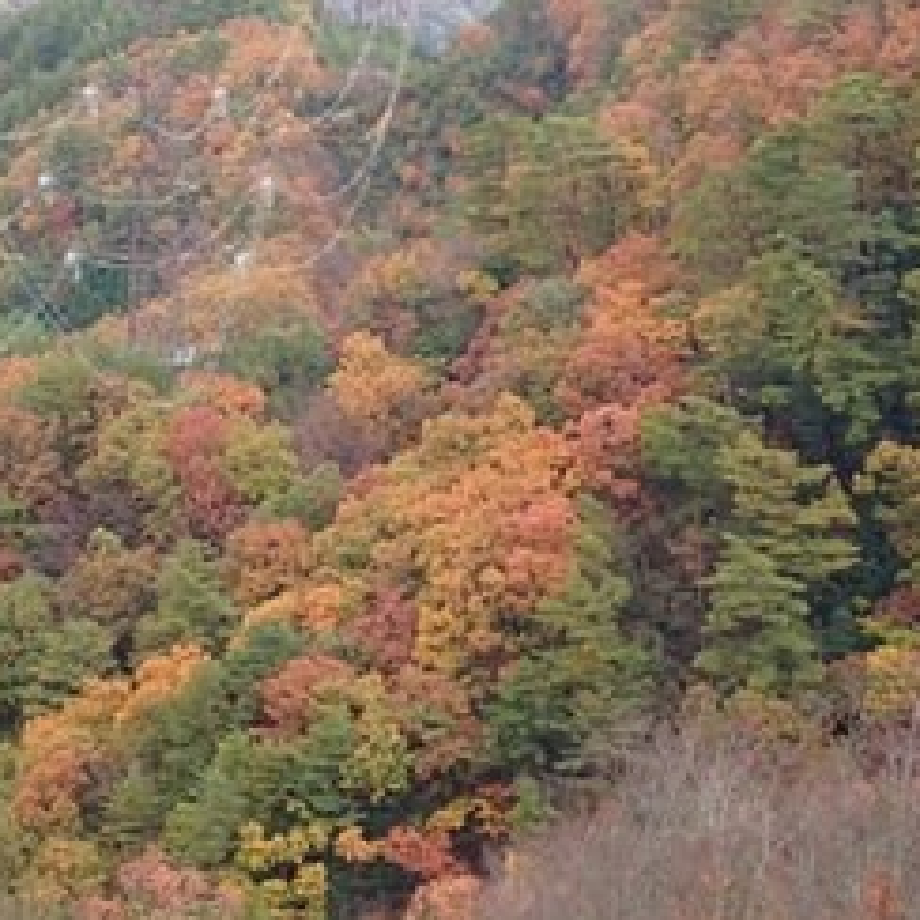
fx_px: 4360
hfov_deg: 12.0
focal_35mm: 145
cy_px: 381
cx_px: 309
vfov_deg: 12.0
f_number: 4.9
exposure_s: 1/160
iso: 200
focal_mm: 18
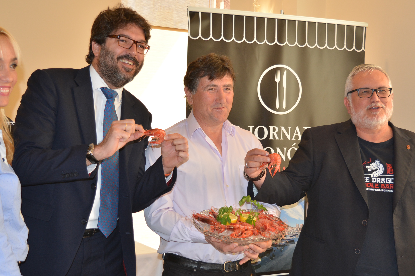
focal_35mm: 51
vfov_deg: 26.6
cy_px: 167
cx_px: 201
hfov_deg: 39.1
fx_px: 584
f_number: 4
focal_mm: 25
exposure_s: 1/80
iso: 400
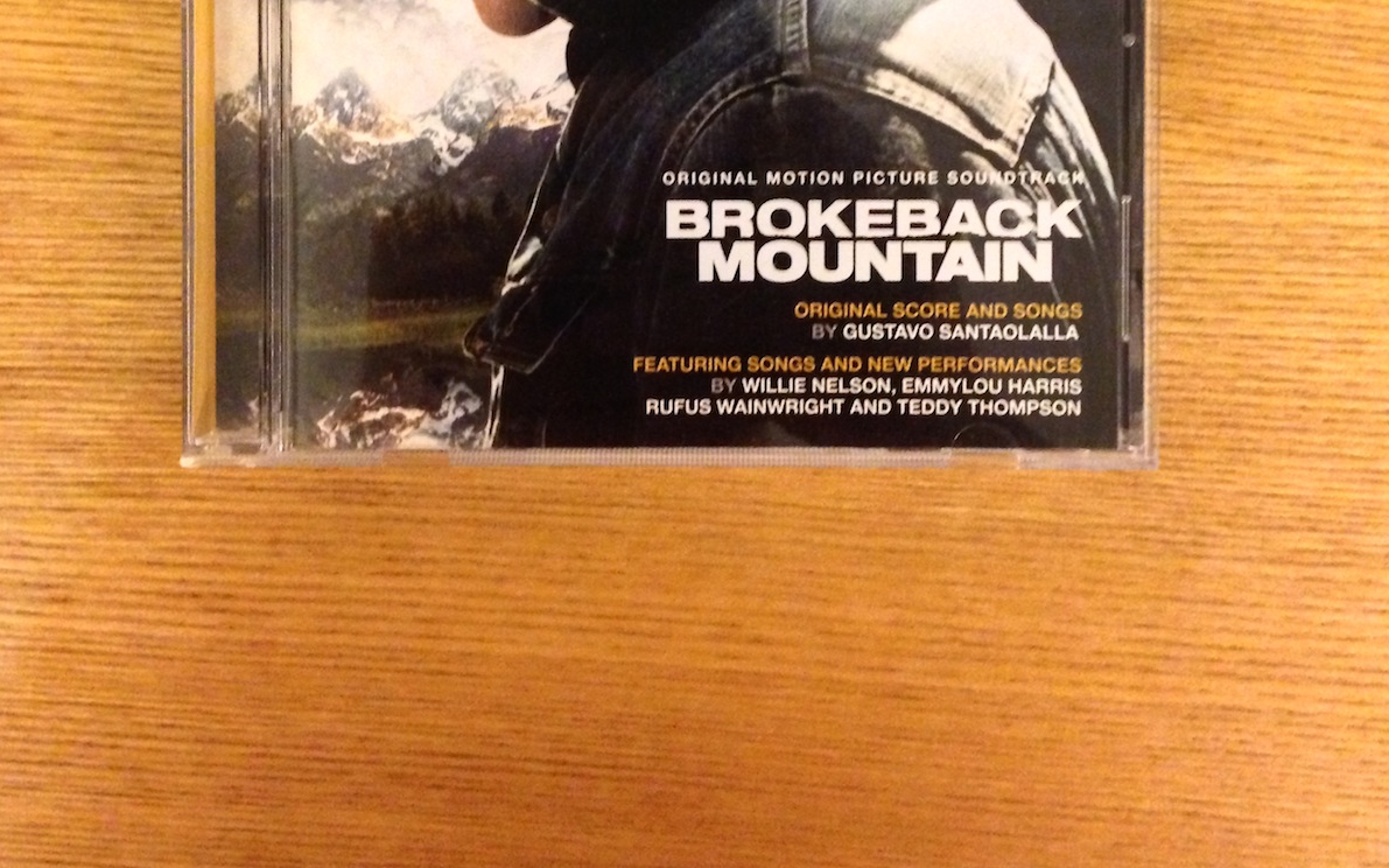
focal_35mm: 47
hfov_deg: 42.7
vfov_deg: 26.2
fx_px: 1779
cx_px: 692
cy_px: 37
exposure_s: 1/17
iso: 800
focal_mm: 4.13
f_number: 2.4
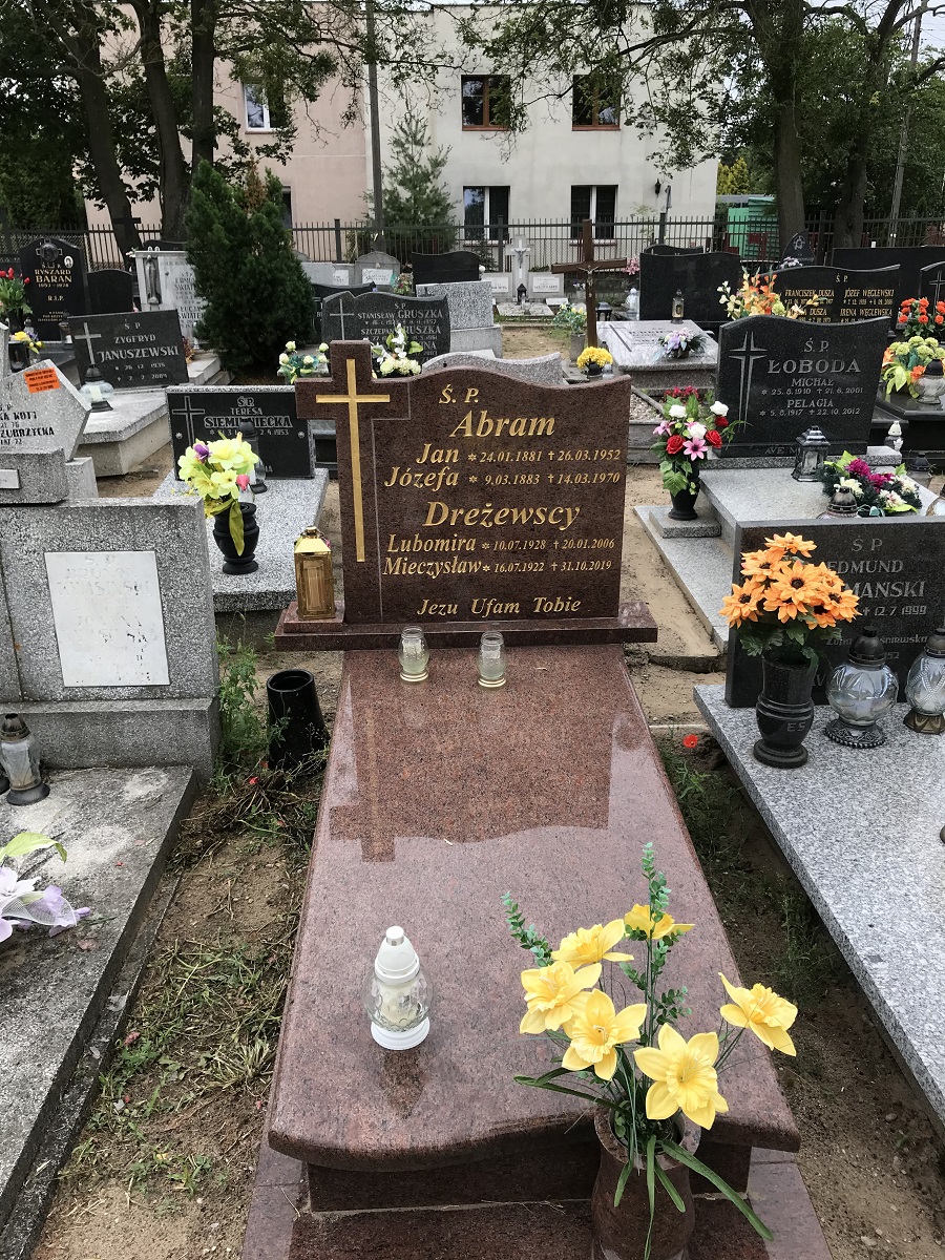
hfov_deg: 49.7
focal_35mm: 28
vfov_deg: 63.4
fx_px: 1019
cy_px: 630
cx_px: 472
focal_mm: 3.99
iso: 20
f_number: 1.8
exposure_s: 1/526
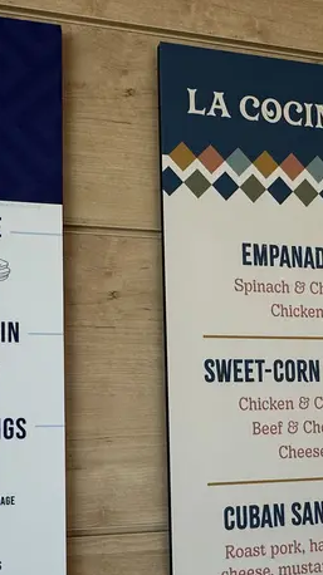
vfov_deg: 49.6
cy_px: 384
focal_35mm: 40
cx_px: 102
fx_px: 610
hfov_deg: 29.4
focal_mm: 2.22
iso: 80
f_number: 2.2
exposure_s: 1/103
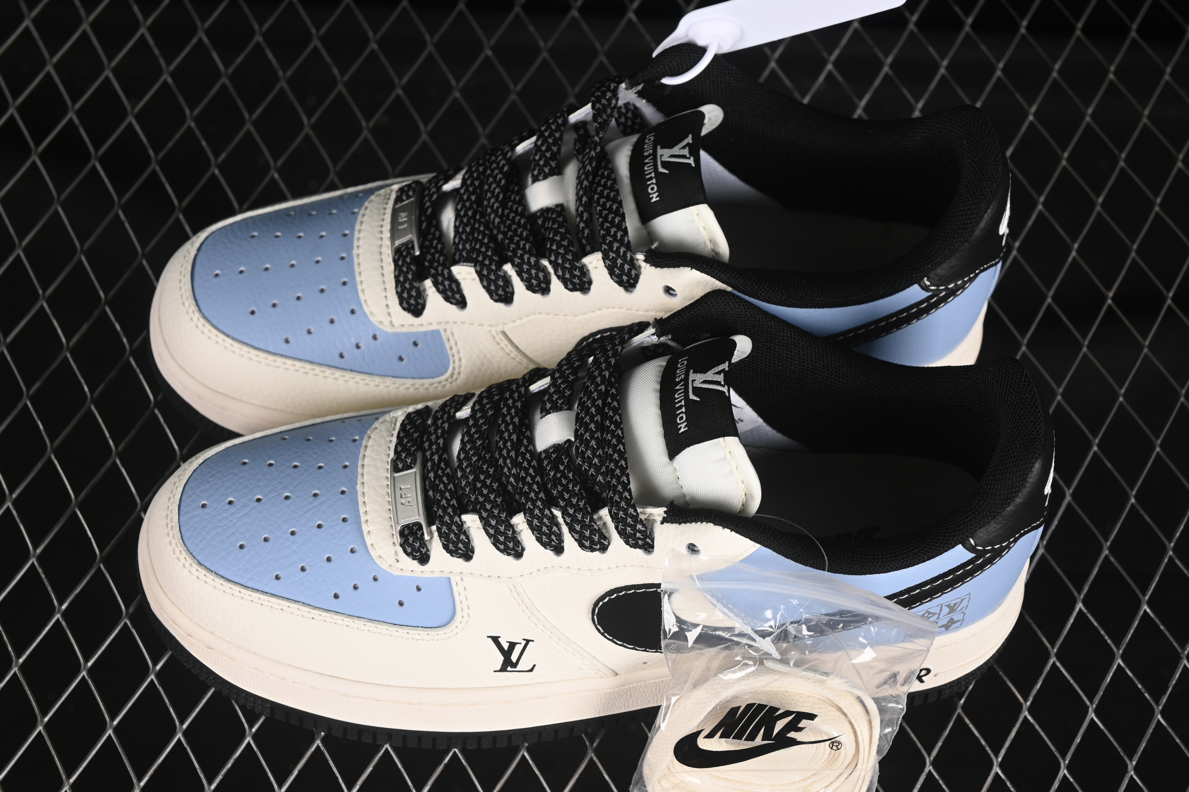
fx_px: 2477
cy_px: 396
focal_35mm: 75
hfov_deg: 27.0
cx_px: 594
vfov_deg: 18.2
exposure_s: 1/80
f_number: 7.1
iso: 160
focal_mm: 50
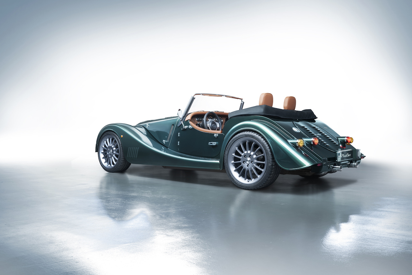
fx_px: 401
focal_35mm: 35
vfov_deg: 37.9
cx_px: 206
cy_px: 138
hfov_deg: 54.4
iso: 50
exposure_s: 1.6
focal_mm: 35
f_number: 8
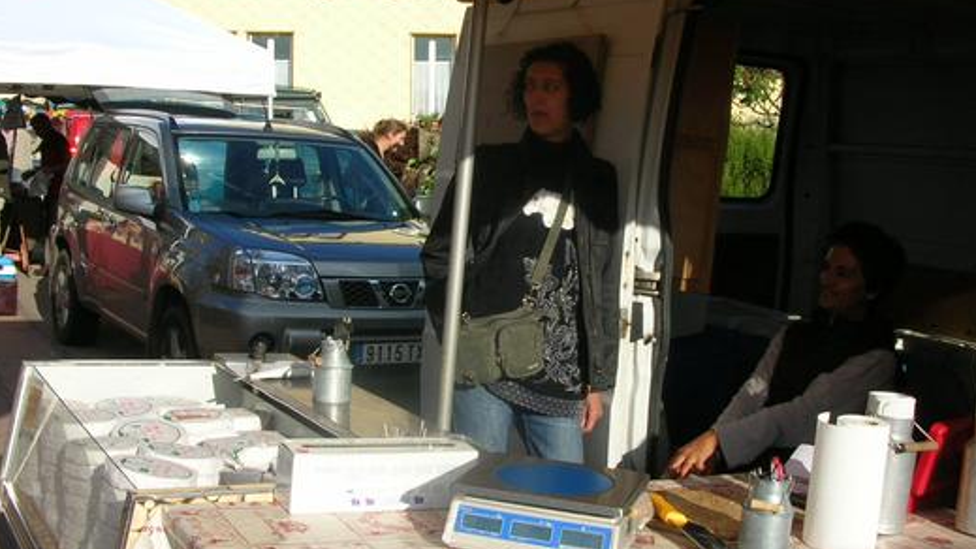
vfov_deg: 25.4
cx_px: 562
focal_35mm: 47
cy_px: 278
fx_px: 1216
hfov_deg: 43.6
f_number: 5.6
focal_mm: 5.8
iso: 50
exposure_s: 1/280
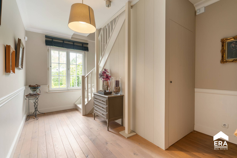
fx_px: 105
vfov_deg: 73.7
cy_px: 79
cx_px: 118
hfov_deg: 96.8
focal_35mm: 16
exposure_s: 3.2
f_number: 11
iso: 250
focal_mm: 16
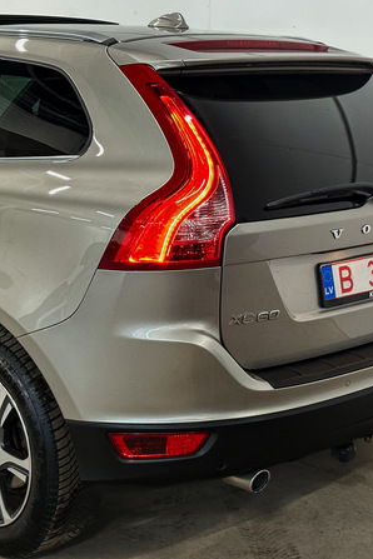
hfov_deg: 20.3
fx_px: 1041
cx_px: 194
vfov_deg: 30.1
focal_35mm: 67
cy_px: 279
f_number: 1.78
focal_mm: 6.86
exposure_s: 1/50
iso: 250
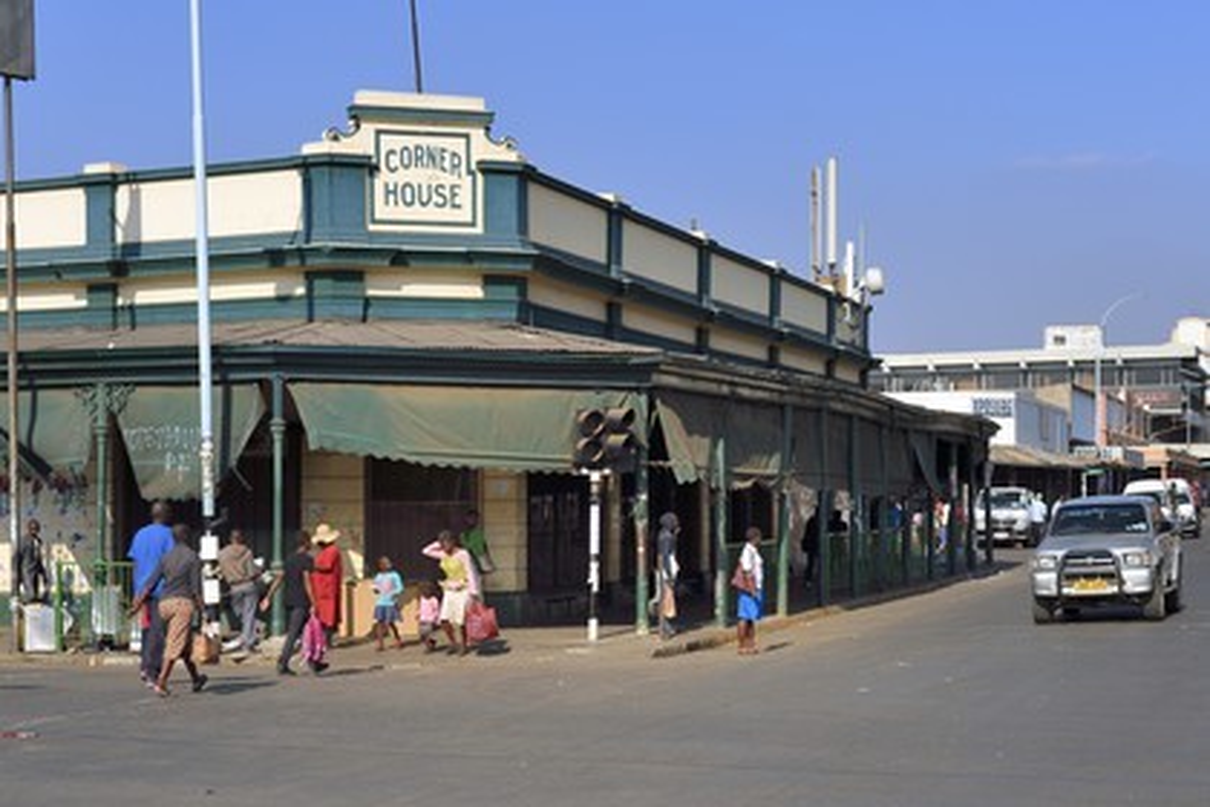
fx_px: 2353
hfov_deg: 28.8
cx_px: 605
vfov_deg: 19.5
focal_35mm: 70
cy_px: 404
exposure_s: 1/500
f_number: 10
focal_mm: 70
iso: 200
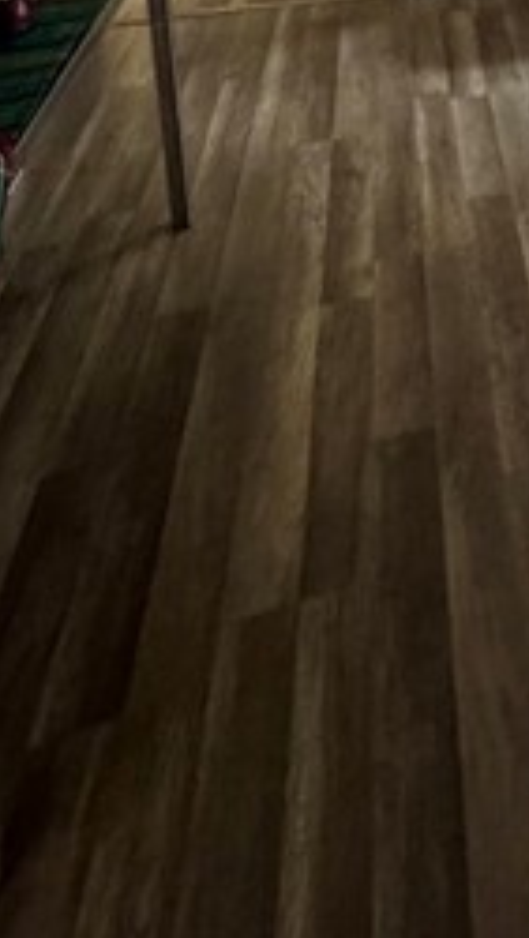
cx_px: 735
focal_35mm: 39
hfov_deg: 25.1
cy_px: -255
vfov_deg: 36.1
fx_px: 971
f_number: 2.2
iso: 640
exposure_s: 1/60
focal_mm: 2.22
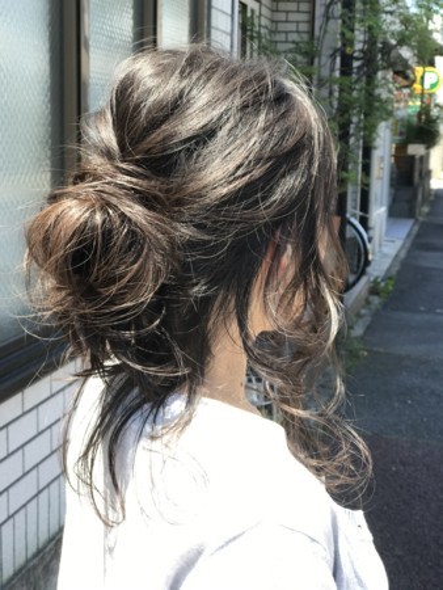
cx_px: 222
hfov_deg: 25.7
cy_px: 295
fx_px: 972
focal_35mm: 57
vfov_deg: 33.8
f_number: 2.8
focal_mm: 6.6
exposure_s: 1/120
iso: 25
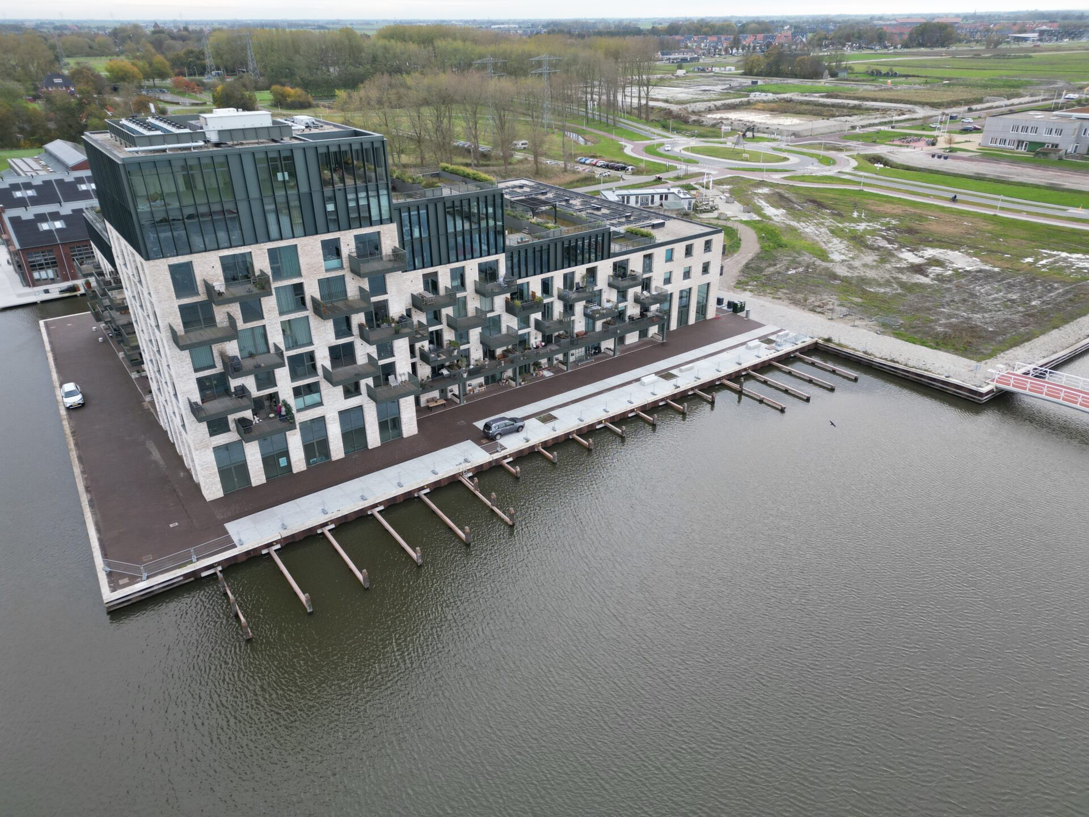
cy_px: 408
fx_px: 755
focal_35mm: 24
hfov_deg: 71.6
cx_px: 544
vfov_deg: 56.8
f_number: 1.7
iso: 140
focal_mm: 6.72
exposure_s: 1/500
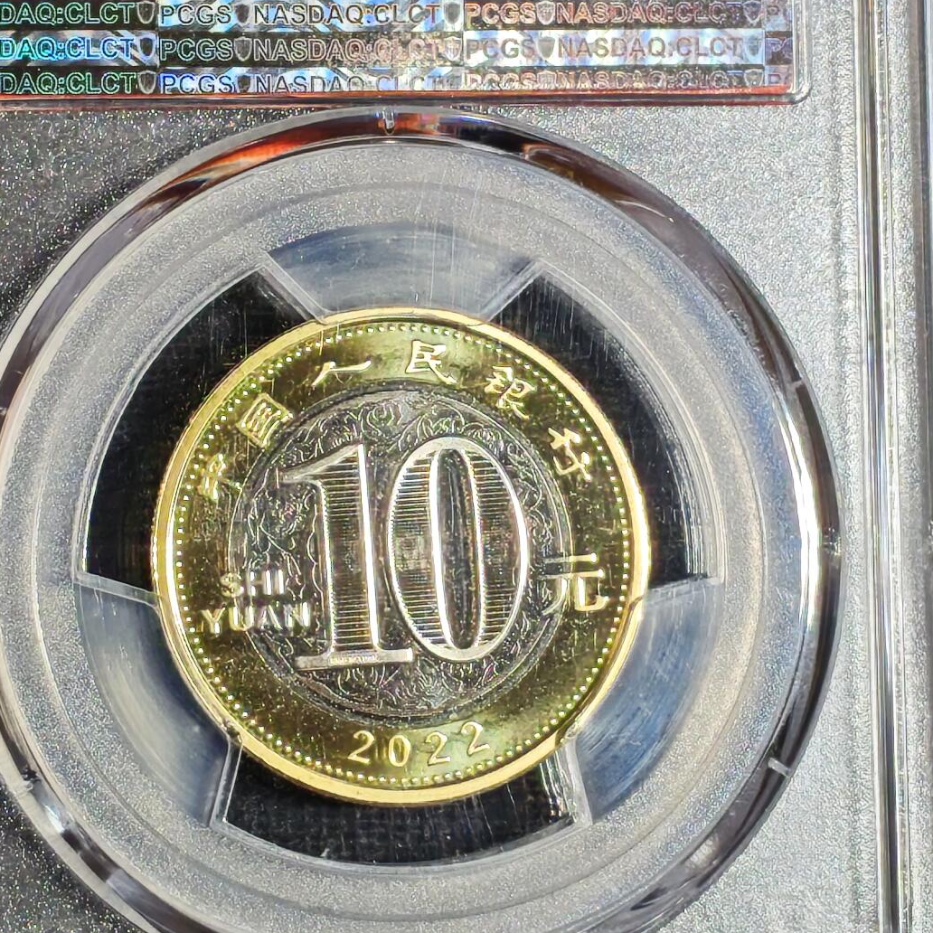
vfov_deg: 10.6
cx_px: 362
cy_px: 353
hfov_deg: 10.6
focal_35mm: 165
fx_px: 5031
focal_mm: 4.94
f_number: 1.5
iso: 50
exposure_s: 1/560
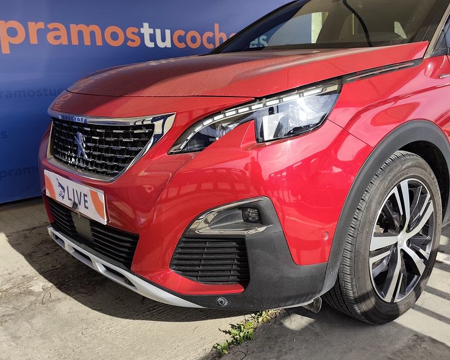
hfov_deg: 53.7
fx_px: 440
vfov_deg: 44.4
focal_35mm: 33
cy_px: 154
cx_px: 276
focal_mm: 6.19
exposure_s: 1/586
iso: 50
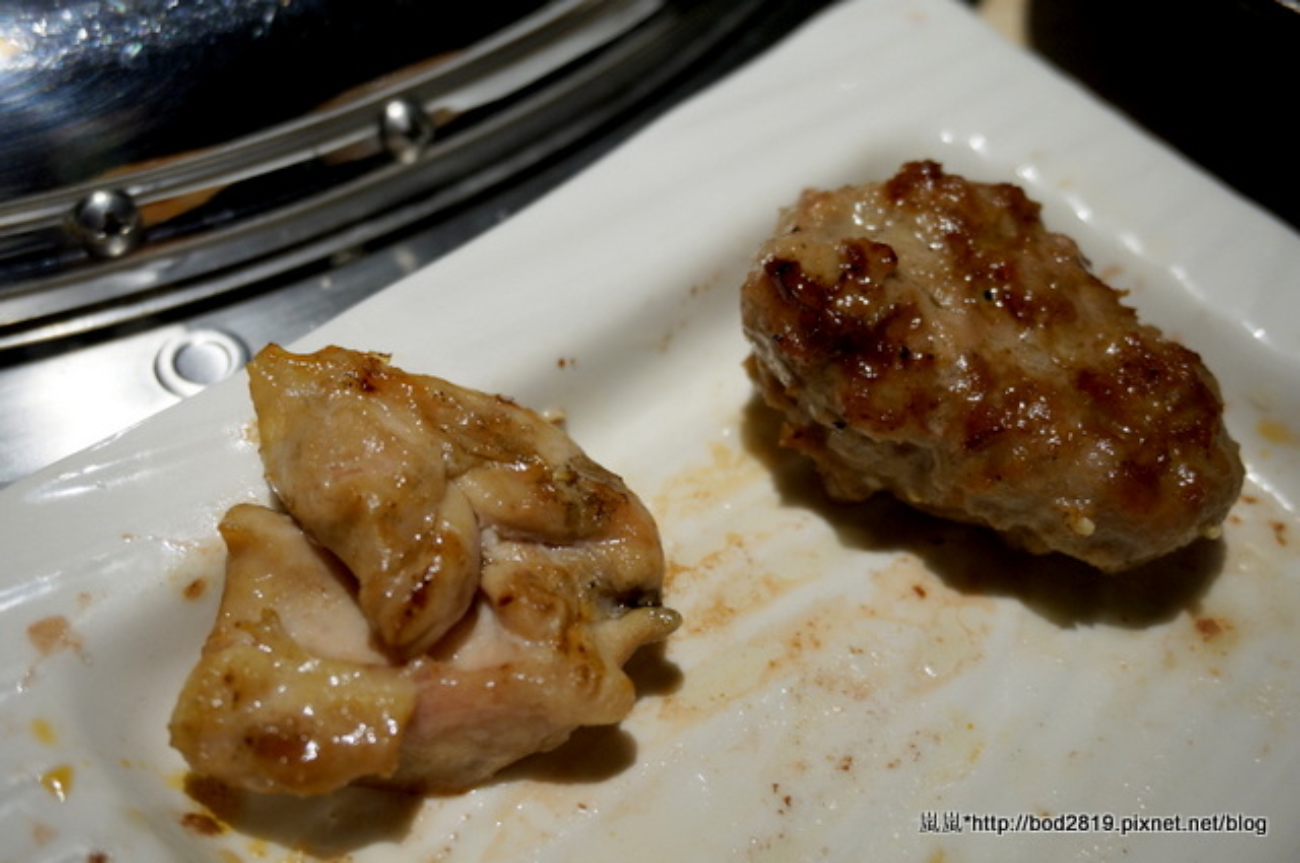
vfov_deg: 29.8
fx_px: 1623
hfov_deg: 43.7
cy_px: 432
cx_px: 650
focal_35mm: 45
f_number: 5
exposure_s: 1/60
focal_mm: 30
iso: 400
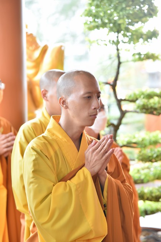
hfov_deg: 11.4
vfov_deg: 17.1
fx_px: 804
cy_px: 121
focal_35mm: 120
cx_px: 80
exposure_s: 1/160
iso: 640
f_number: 4.5
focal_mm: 120
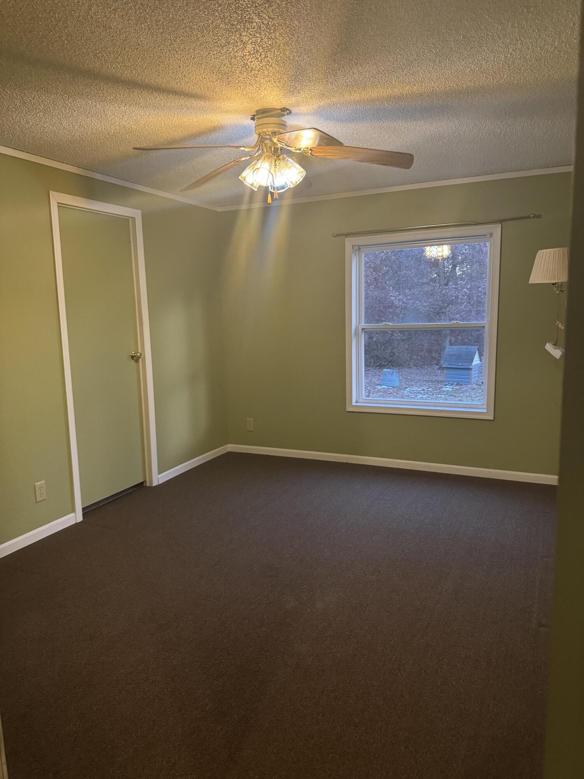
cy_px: 390
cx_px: 292
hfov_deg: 56.8
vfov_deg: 71.6
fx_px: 540
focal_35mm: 24
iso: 640
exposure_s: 1/40
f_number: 1.78
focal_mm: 6.76
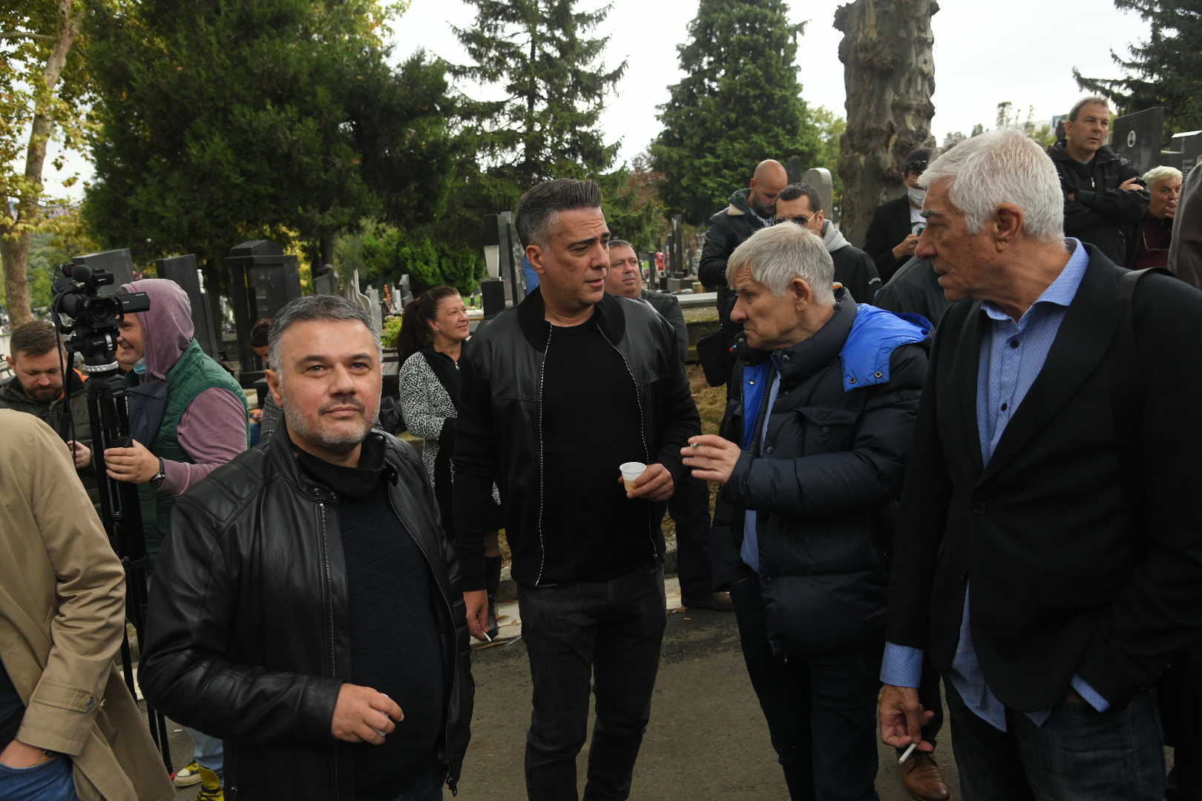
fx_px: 1002
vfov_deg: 43.6
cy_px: 400
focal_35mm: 30
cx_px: 601
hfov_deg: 61.9
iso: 1250
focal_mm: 30
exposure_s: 1/500
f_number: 5.6
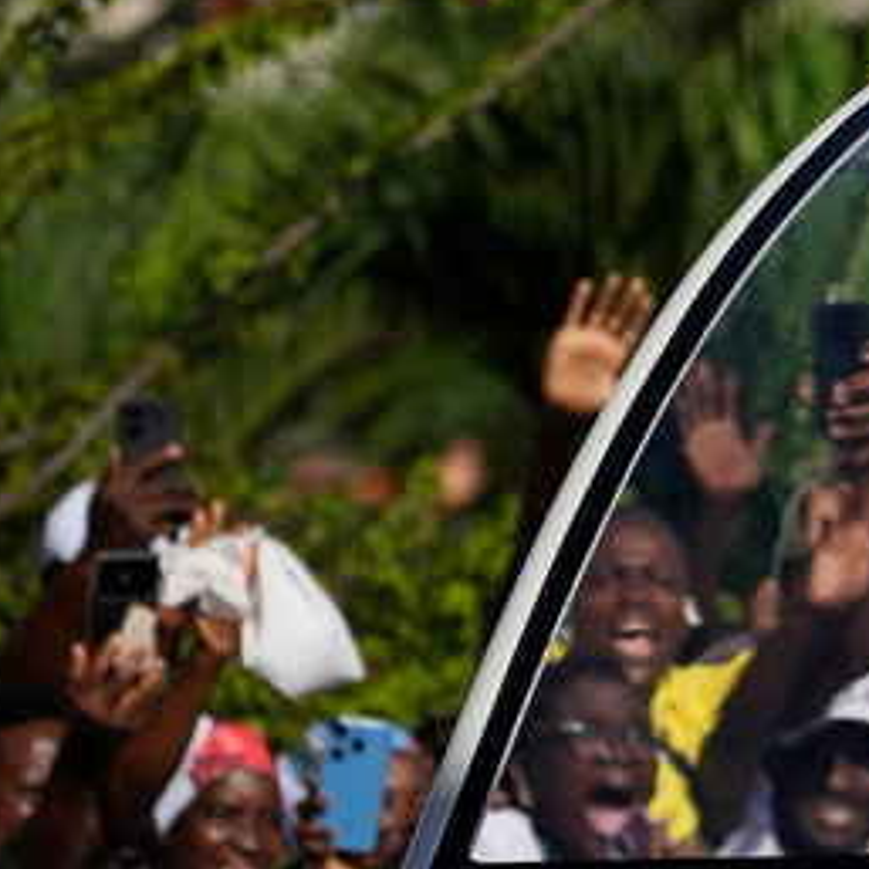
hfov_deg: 2.0
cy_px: 511
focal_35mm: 877
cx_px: 1623
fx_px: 24908
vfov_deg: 2.0
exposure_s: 1/4000
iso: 400
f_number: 5.6
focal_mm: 259
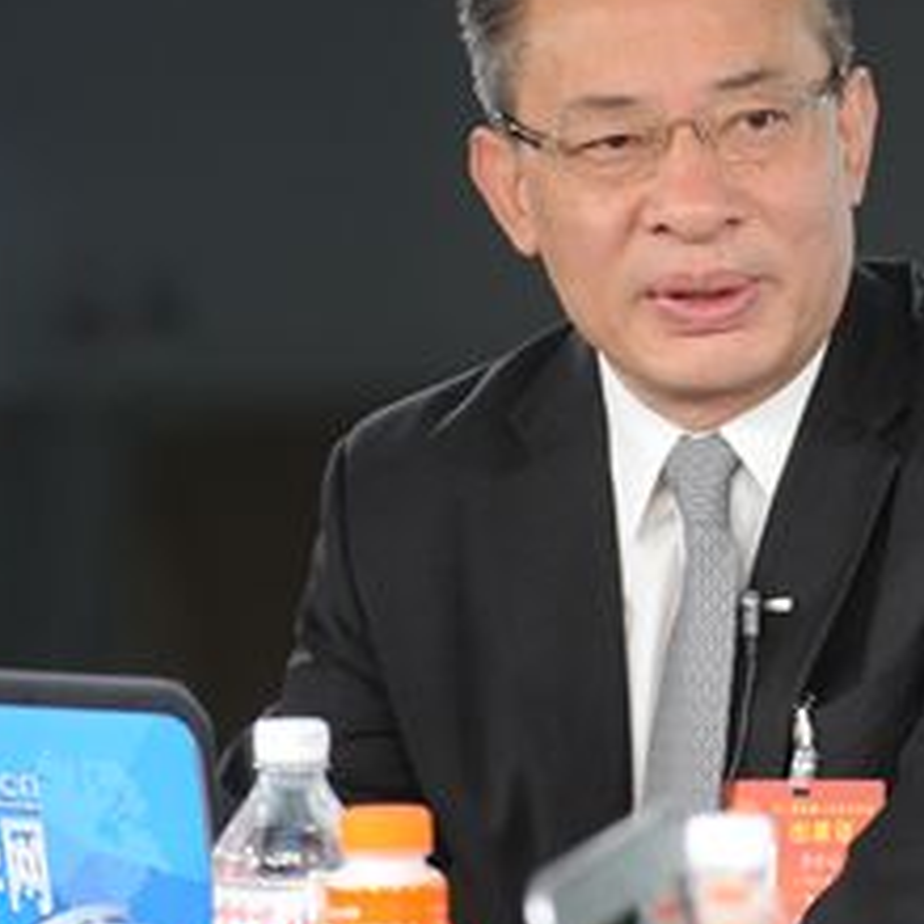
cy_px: 466
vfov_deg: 6.4
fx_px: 8244
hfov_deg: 6.4
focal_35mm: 273
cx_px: 962
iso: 800
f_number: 2.8
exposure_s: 1/250
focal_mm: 110
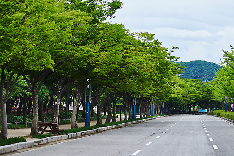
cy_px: 78
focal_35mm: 105
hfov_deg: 19.4
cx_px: 117
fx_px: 683
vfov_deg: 13.1
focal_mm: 105
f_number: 5.6
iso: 200
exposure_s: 1/640
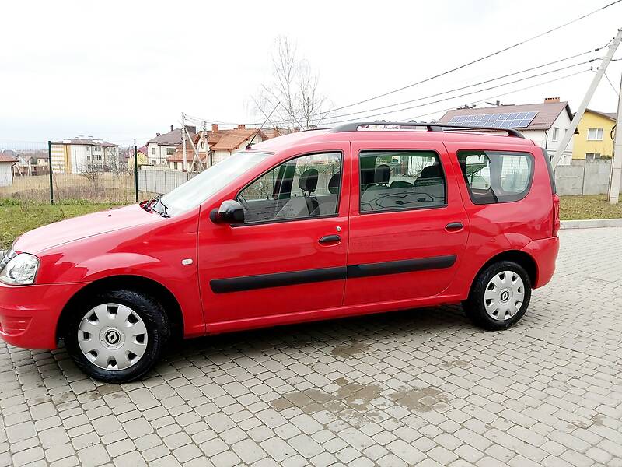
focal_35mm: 26
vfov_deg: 53.1
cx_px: 311
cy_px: 234
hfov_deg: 67.3
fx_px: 467
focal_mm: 3.9
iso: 64
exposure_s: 1/474
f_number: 1.7
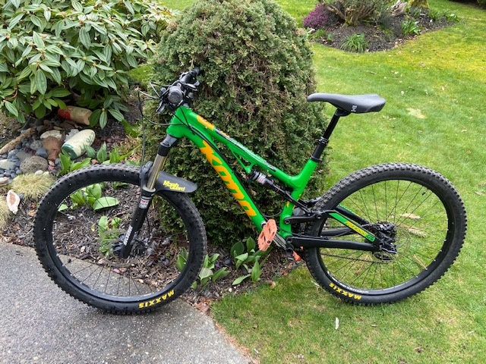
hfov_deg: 67.3
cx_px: 243
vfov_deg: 53.1
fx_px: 365
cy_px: 182
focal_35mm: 26
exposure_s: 1/184
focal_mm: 4.25
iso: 32
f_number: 1.8
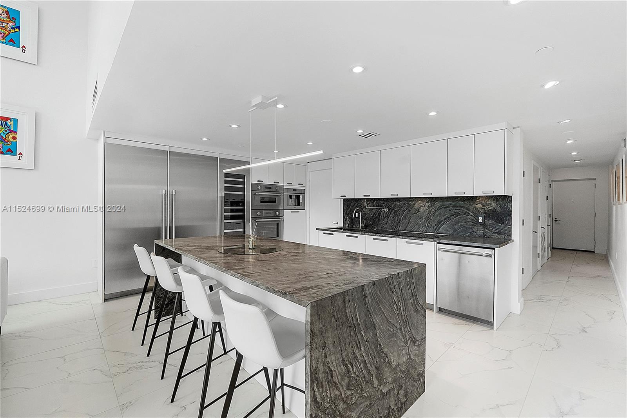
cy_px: 209
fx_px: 261
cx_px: 314
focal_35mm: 15
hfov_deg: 100.4
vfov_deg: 77.3
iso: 250
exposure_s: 1/40
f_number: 9
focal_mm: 10
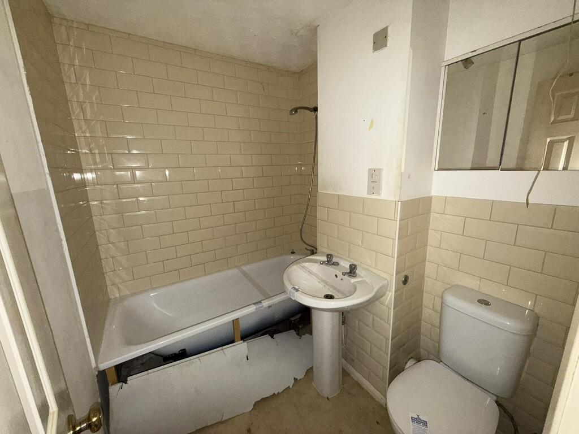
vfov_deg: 85.7
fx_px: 234
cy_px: 217
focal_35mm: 14
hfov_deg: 102.1
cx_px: 290
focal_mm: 2.22
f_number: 2.2
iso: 125
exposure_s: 1/40
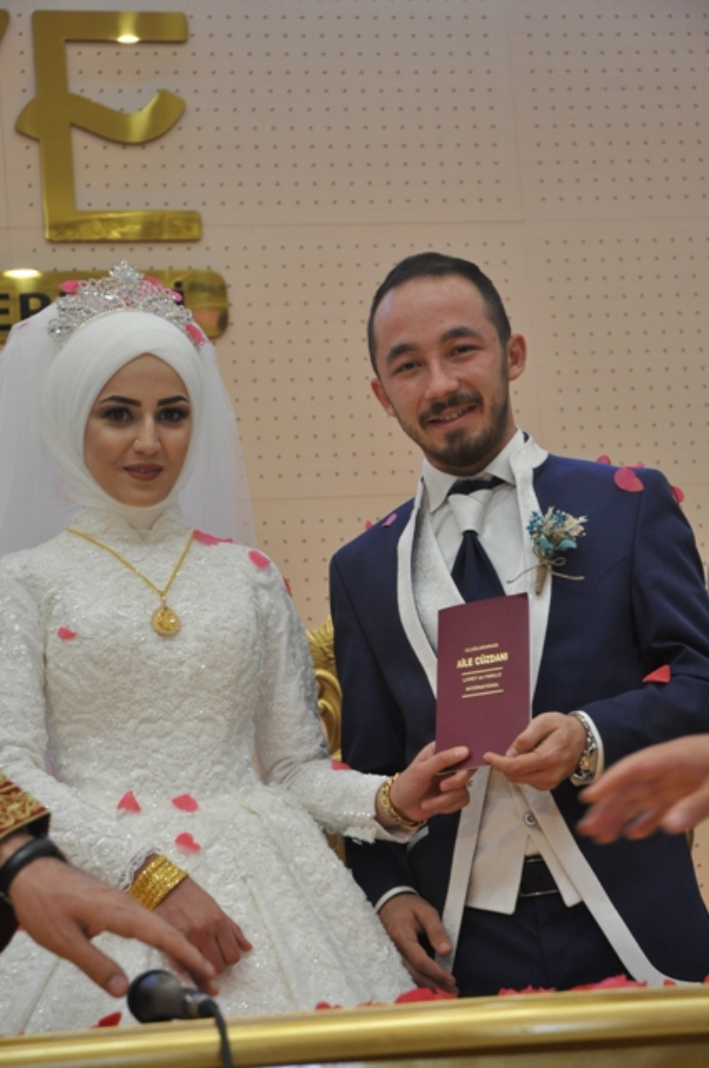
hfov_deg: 14.7
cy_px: 534
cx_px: 354
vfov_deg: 21.9
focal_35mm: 93
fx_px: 2755
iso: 800
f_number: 4.5
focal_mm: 62
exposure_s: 1/125
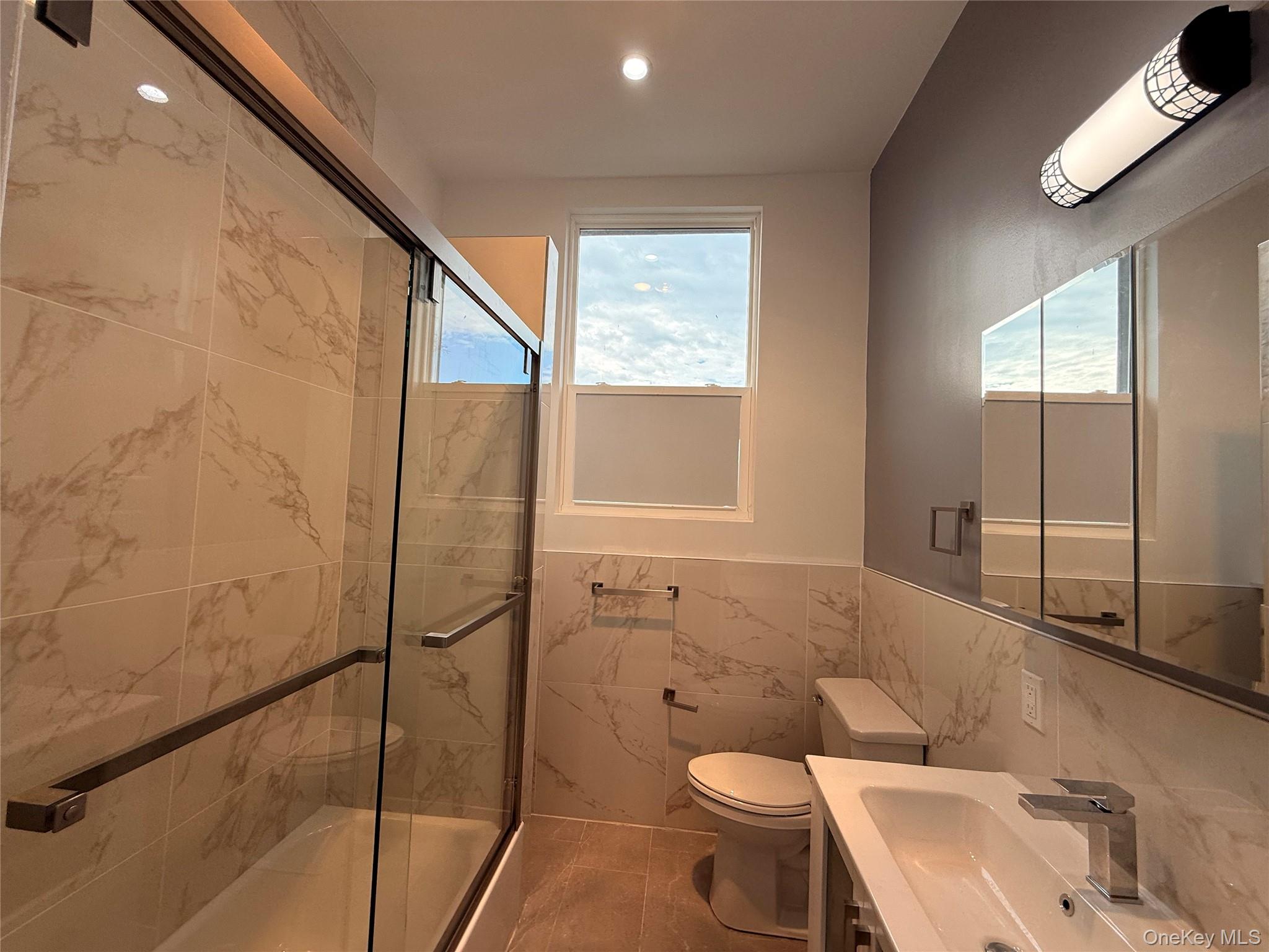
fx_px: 513
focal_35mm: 14
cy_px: 476
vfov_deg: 85.7
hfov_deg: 102.1
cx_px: 634
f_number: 2.2
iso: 64
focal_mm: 2.22
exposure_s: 1/214
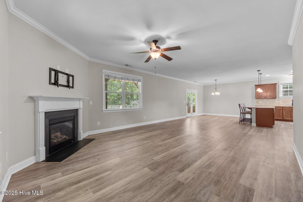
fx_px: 118
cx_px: 152
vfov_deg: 81.2
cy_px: 101
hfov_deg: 104.3
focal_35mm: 14
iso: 640
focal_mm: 14
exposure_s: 1/2.5
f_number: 7.1
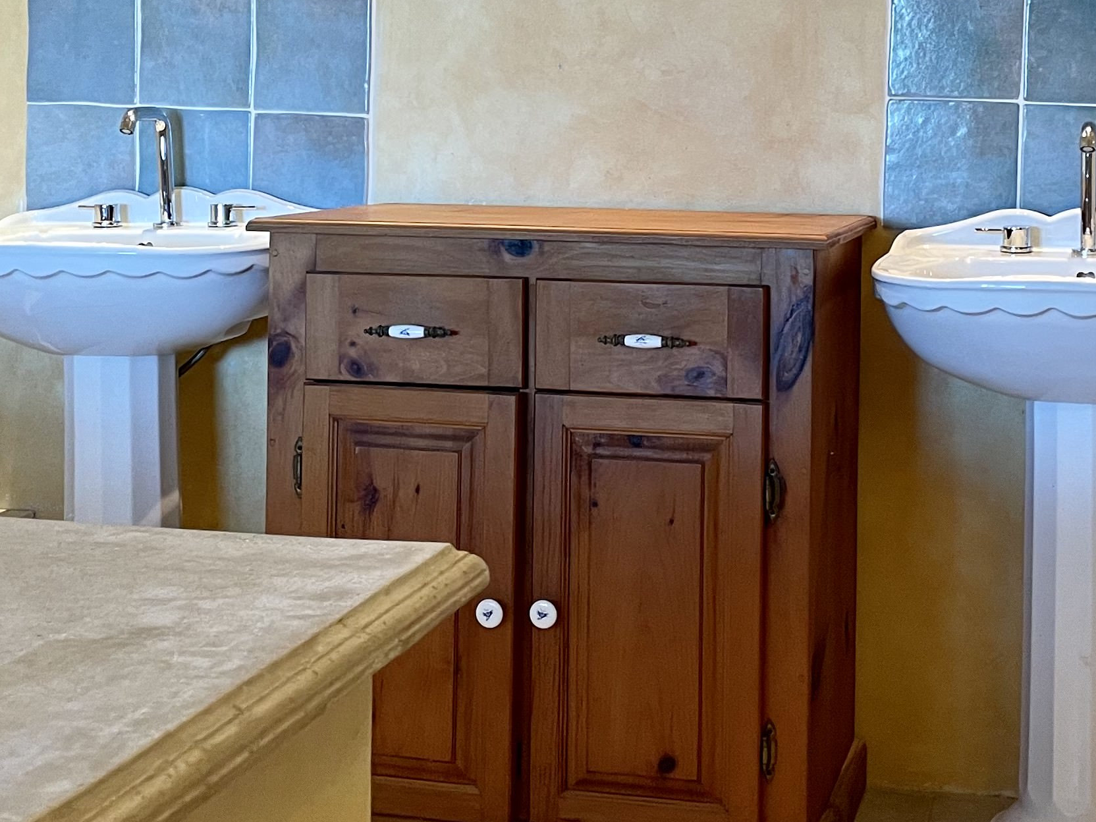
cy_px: 200
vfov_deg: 23.0
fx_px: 1995
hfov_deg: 30.6
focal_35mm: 63
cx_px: 663
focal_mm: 4.2
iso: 125
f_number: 1.6
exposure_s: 1/60
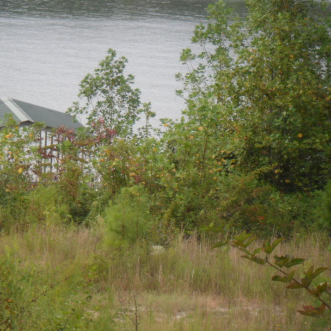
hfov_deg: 8.7
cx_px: 115
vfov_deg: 8.7
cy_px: 191
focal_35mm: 201
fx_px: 2174
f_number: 5.9
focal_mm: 24.5
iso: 100
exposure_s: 1/90
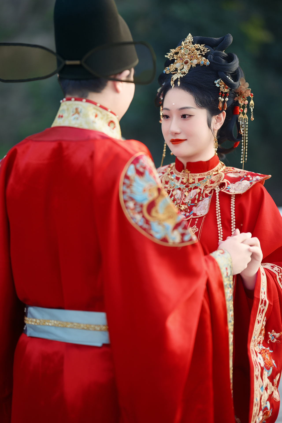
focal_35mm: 85
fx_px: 999
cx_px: 141
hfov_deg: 16.1
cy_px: 212
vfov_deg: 23.9
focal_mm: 85
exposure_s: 1/400
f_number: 1.4
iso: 100
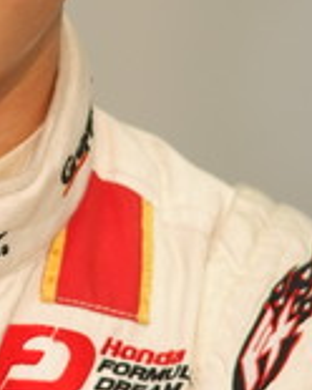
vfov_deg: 2.5
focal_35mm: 786
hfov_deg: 2.0
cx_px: -83
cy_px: 10
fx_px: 9072
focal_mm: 180
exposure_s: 1/125
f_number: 2.8
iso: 800
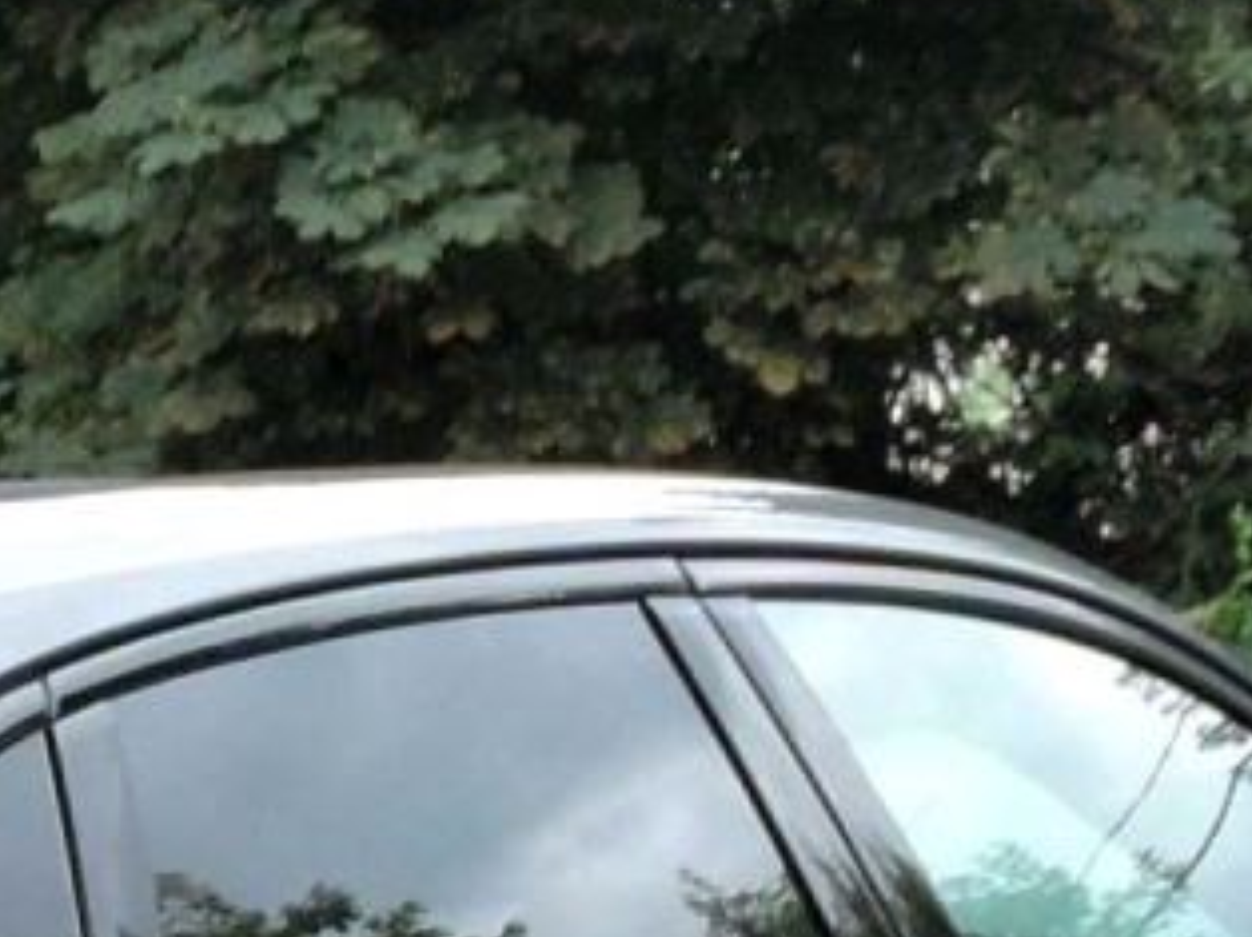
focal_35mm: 223
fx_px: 8059
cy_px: 2041
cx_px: -997
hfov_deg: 8.5
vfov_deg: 6.4
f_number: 3.8
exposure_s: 1/125
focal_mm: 6.3
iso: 100
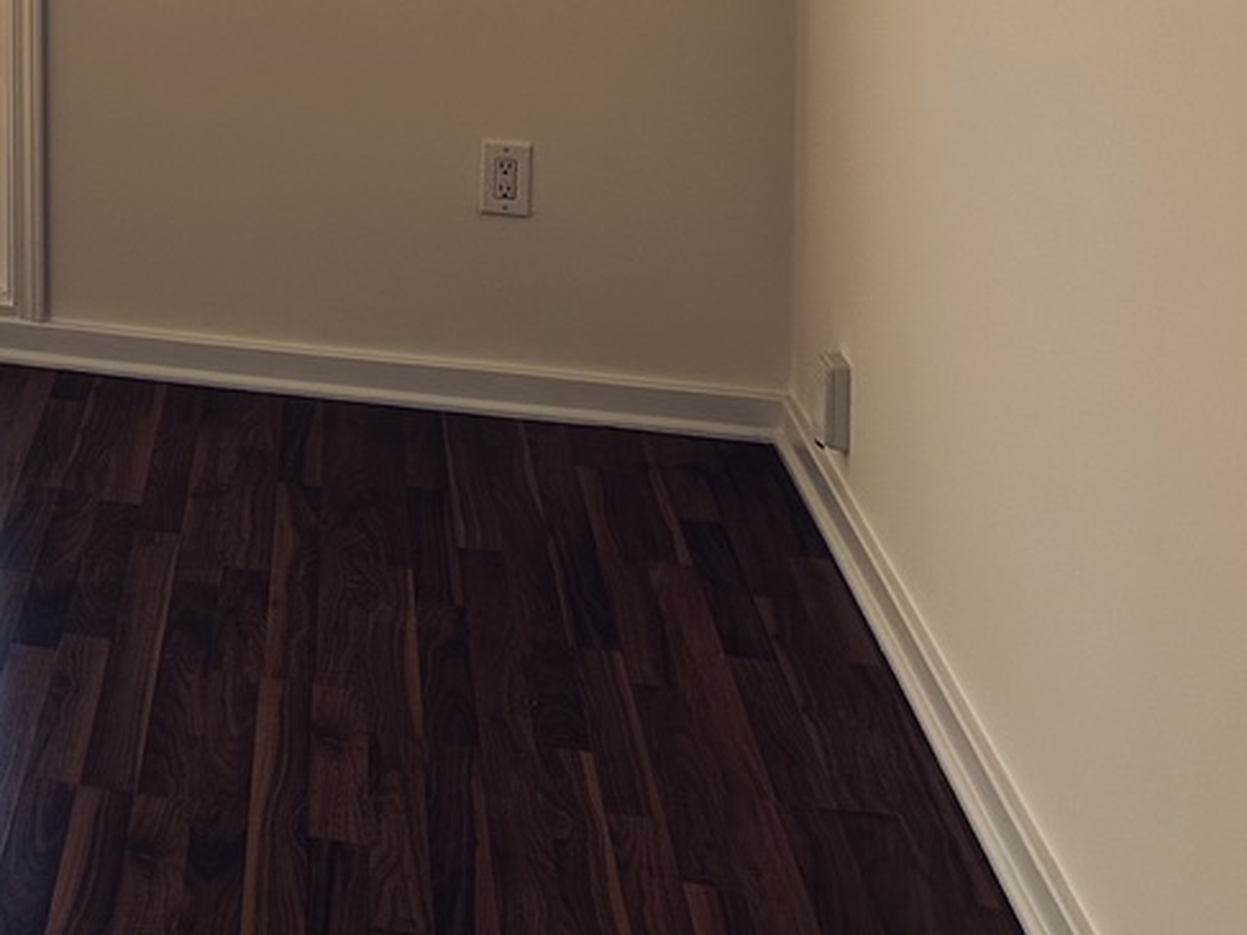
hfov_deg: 23.6
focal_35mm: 71
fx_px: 2557
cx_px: -440
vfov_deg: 18.6
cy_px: -425
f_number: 1.78
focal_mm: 6.86
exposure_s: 1/630
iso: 80
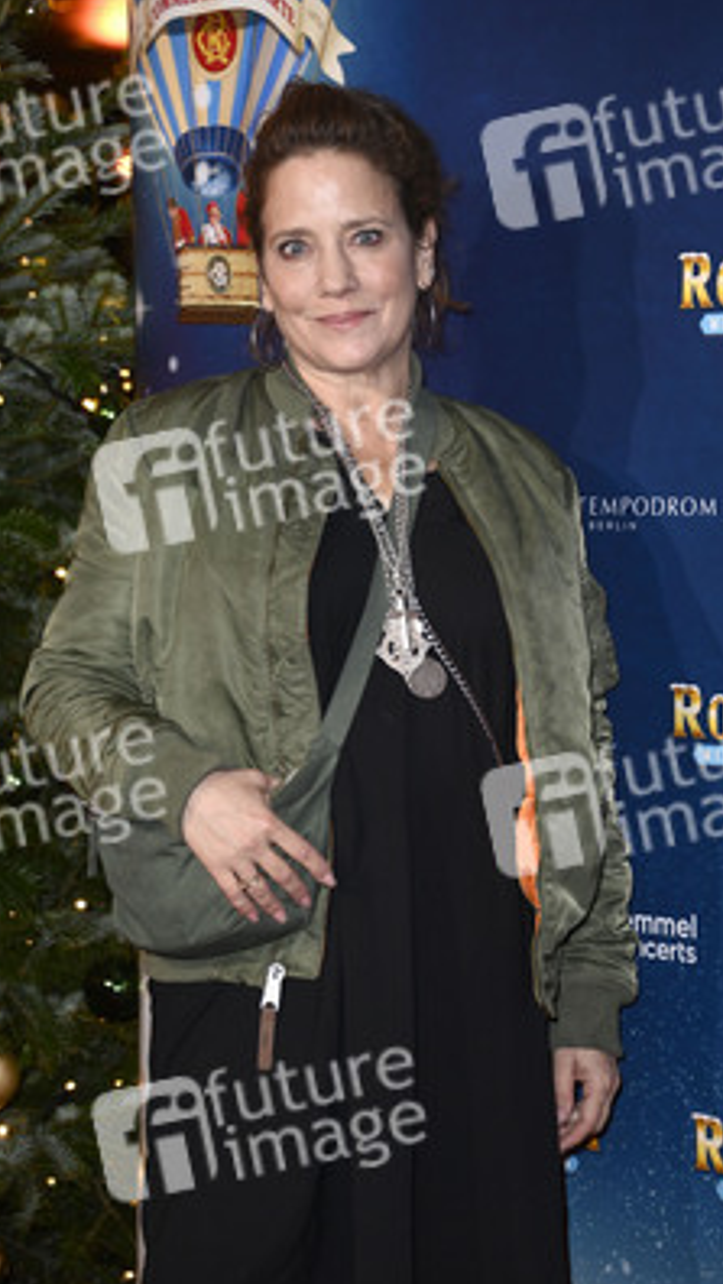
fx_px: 4393
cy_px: 639
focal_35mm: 129
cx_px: 353
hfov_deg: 9.4
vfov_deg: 16.6
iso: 1250
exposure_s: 1/250
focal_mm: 122
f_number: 5.6
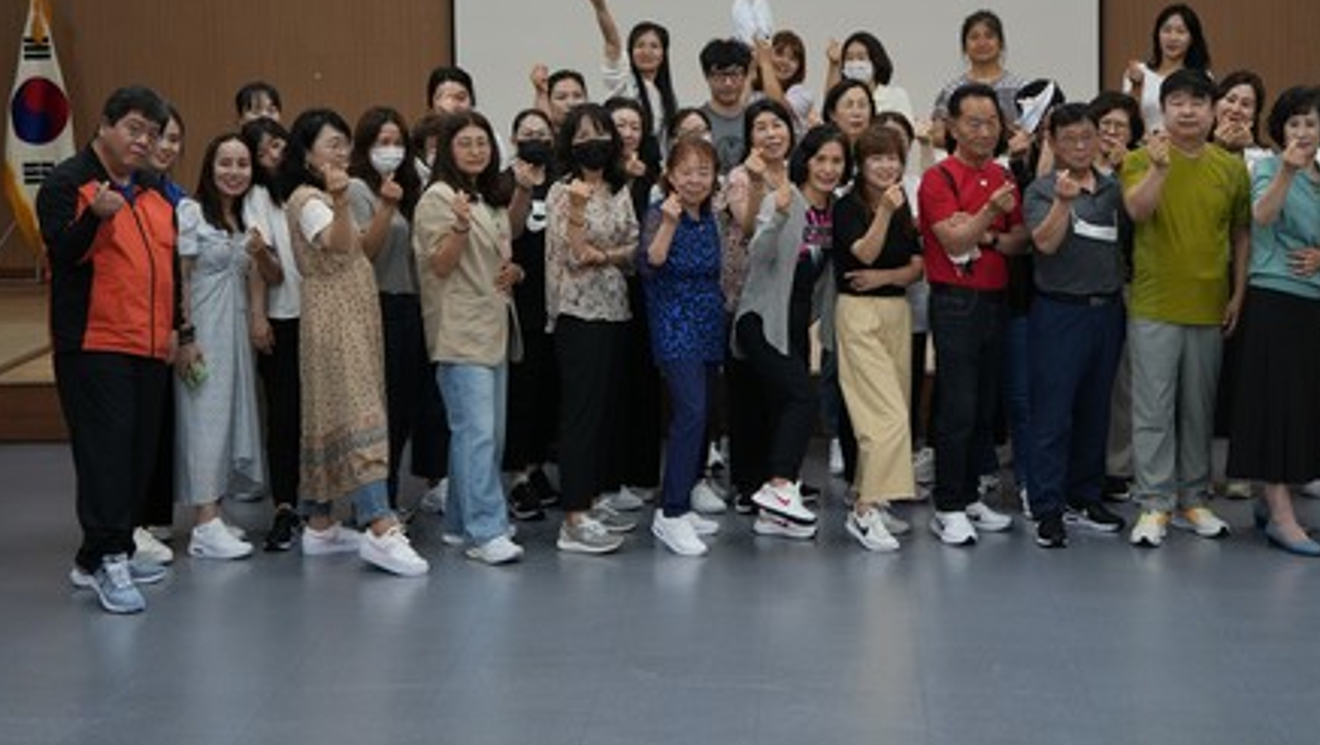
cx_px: 748
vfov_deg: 16.7
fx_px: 2522
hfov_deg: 29.3
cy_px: 161
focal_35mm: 72
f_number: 4.5
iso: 320
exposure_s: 1/50
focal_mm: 50
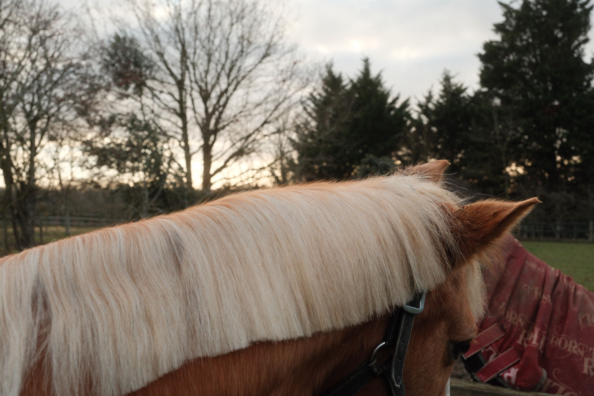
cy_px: 198
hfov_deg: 46.4
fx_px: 693
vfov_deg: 31.9
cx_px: 297
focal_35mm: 42
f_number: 5.6
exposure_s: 1/500
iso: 1000
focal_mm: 28.1
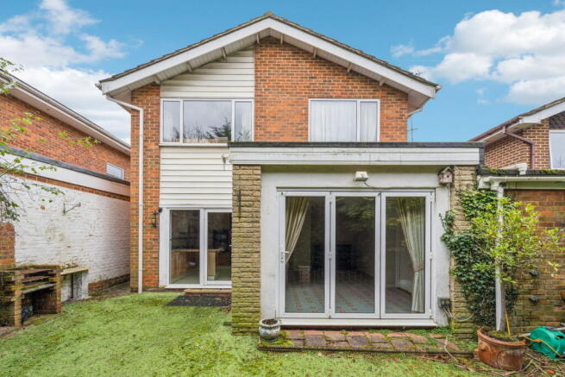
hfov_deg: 96.7
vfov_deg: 73.8
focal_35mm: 16
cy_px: 188
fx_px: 251
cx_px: 282
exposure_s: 1/100
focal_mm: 16
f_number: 8
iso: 400
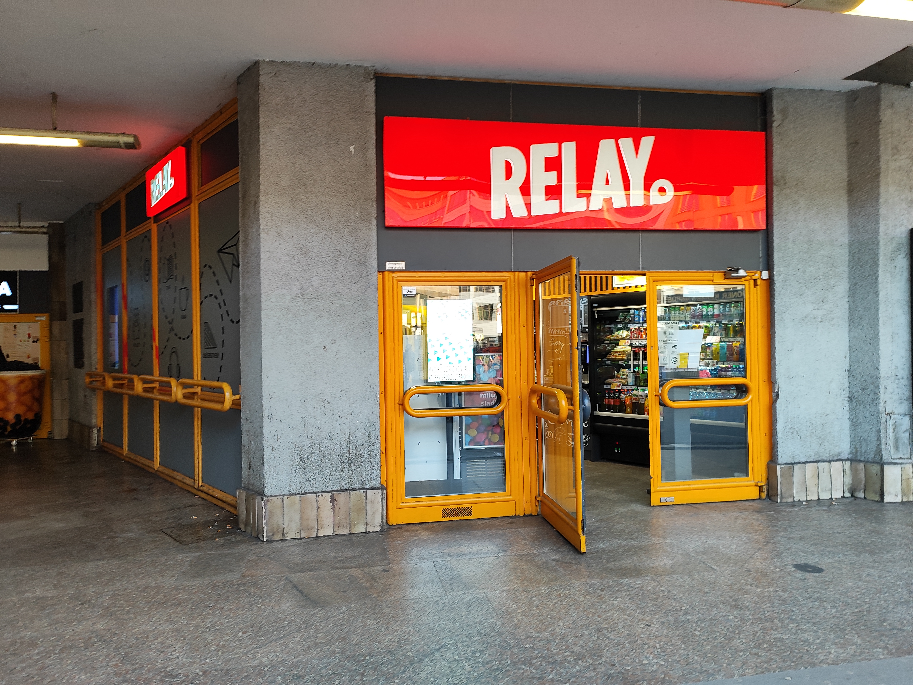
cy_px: 342
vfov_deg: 56.8
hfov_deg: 71.6
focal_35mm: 24
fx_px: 633
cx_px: 456
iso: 259
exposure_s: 1/100
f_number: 1.89
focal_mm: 5.89
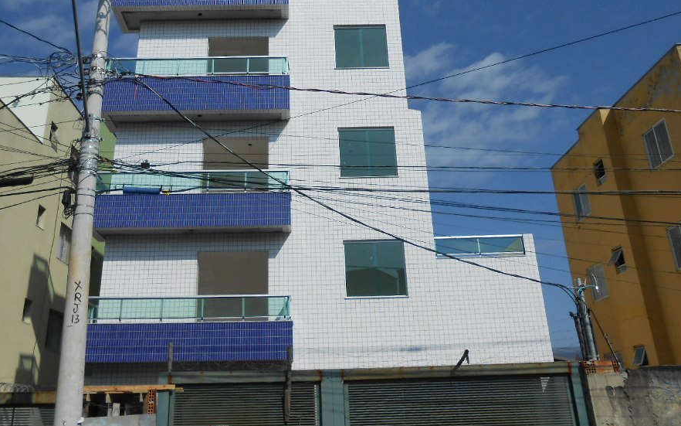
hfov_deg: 59.5
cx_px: 307
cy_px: 172
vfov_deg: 39.3
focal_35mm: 32
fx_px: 594
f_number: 11.5
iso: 100
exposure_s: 1/250
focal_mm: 4.6
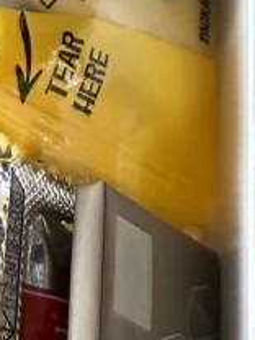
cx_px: 217
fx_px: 1630
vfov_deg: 10.7
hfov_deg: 8.9
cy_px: -379
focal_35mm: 166
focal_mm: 2.22
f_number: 2.2
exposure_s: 1/76
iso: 200
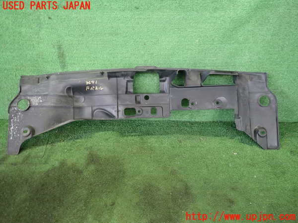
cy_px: 112
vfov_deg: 54.9
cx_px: 149
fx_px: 215
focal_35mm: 25
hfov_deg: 69.4
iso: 500
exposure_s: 1/30
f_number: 2
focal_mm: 4.5
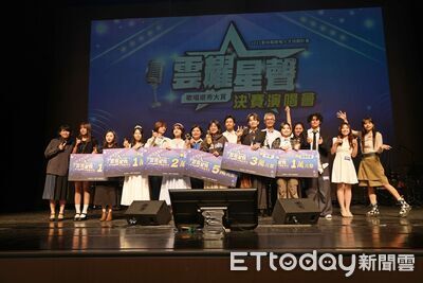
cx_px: 212
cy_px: 142
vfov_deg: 43.6
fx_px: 353
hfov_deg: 61.9
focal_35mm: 30
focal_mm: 30
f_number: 4
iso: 250
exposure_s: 1/30
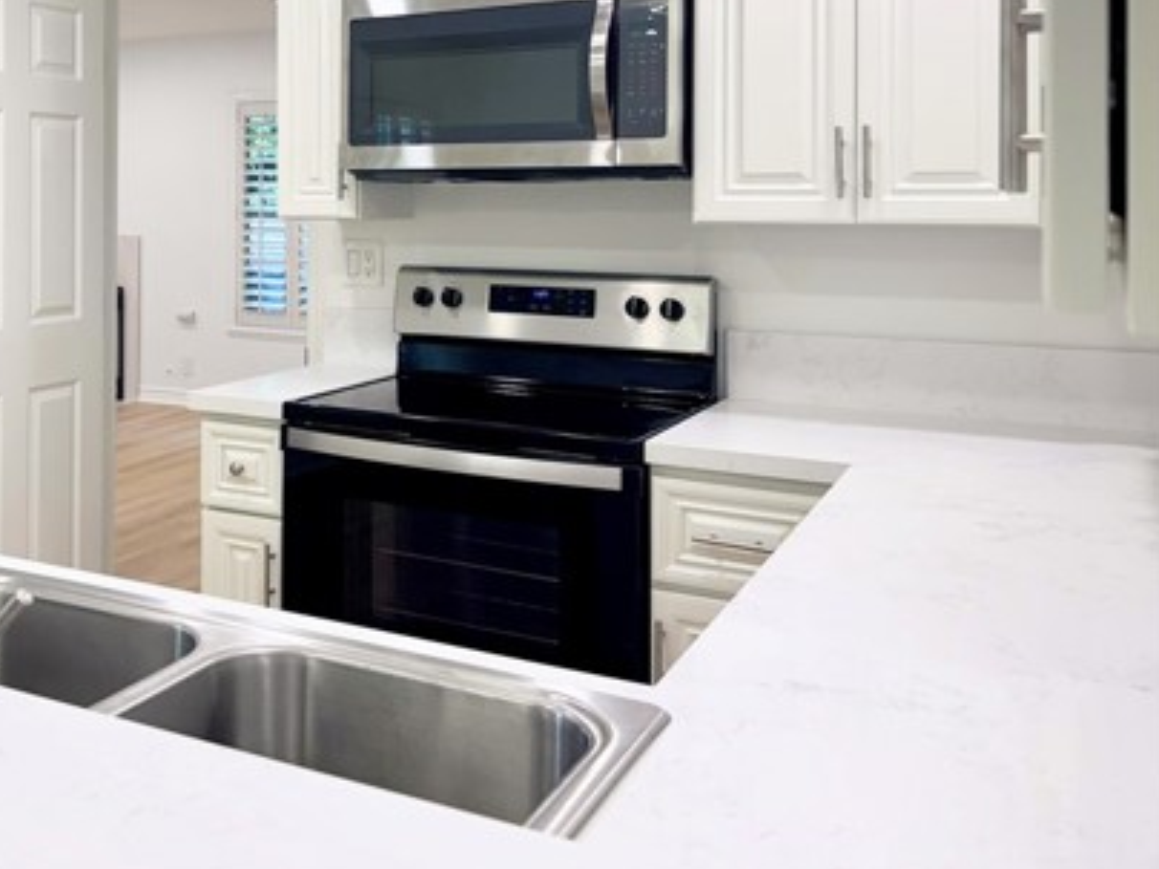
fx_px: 1272
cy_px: 201
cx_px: 255
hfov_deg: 46.7
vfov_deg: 36.7
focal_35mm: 38
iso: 64
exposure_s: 1/120
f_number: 1.78
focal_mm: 6.76
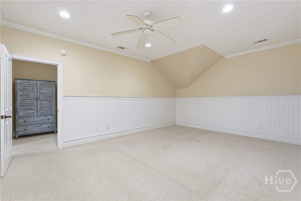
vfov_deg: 73.7
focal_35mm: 16
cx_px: 150
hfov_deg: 96.7
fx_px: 134
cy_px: 100
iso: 320
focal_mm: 16
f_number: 9
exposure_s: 1/80
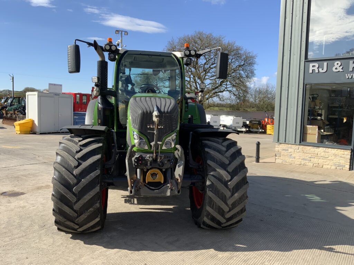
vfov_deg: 48.2
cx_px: 177
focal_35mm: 29
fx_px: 297
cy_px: 132
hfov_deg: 61.7
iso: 16
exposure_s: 1/1377
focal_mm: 3
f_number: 1.8
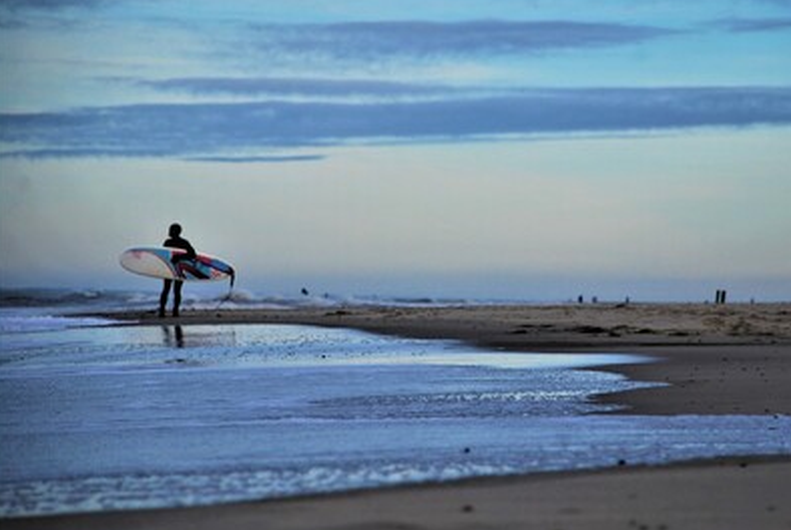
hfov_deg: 8.7
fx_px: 5206
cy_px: 271
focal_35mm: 237
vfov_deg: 5.8
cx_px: 456
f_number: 5.6
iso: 160
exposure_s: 1/500
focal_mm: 135
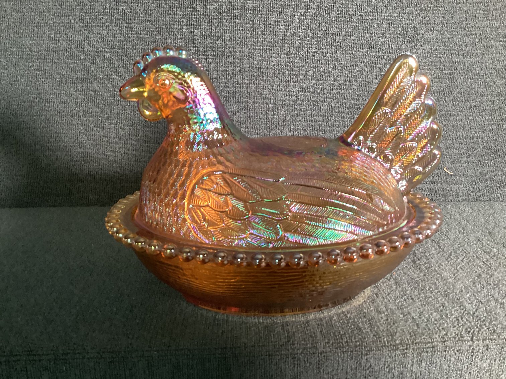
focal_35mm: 31
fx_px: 453
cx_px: 253
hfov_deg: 58.3
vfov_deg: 45.4
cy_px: 190
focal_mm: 3.3
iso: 400
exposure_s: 1/30
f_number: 2.4
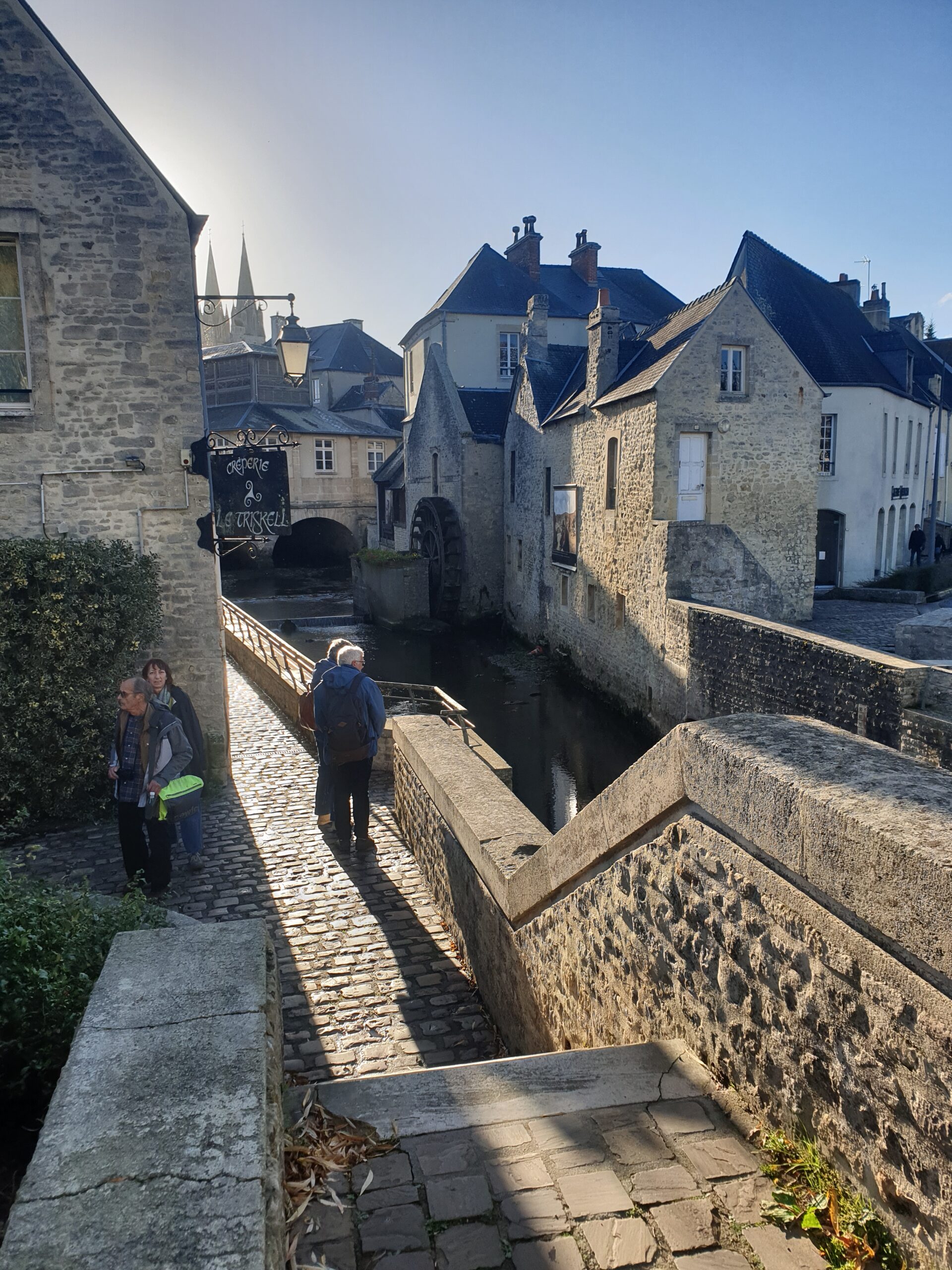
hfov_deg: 53.1
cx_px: 476
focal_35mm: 26
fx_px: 953
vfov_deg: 67.3
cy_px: 635
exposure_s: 1/1297
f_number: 2.4
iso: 50
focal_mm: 4.3
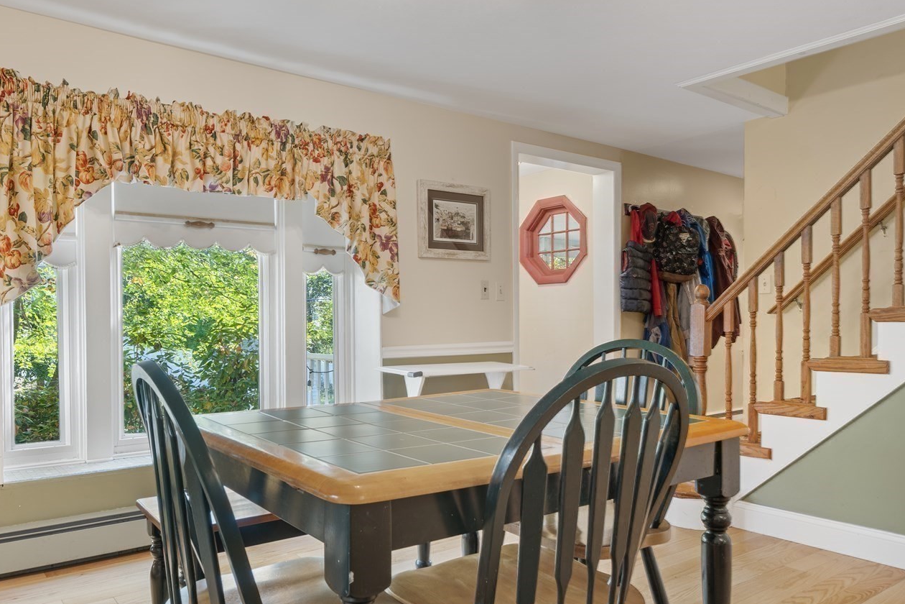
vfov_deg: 49.5
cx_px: 383
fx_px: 654
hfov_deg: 69.0
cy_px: 334
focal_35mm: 26
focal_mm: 16
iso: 200
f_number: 8
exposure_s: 3.2
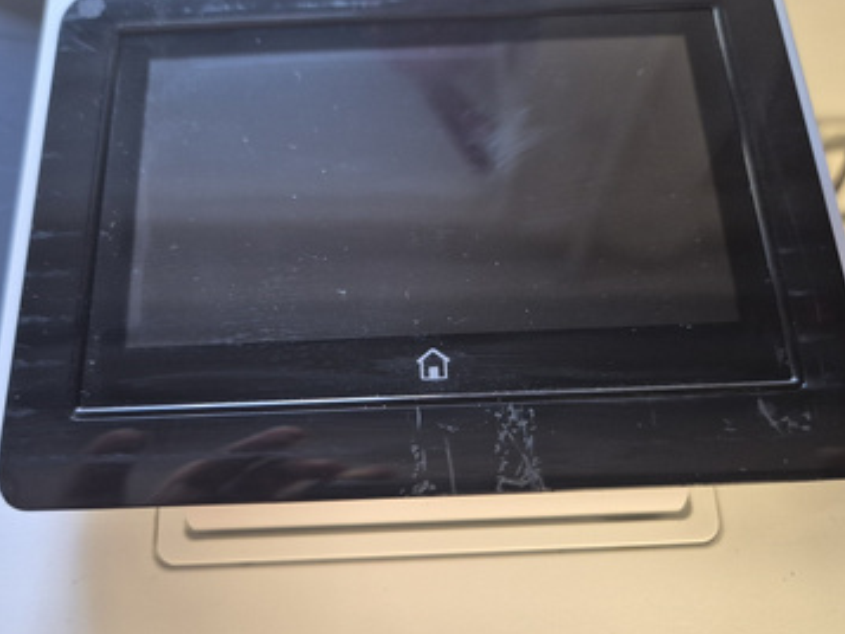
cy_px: 324
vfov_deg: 48.3
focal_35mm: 29
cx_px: 393
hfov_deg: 61.6
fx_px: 708
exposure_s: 1/100
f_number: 1.8
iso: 500
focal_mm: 5.4
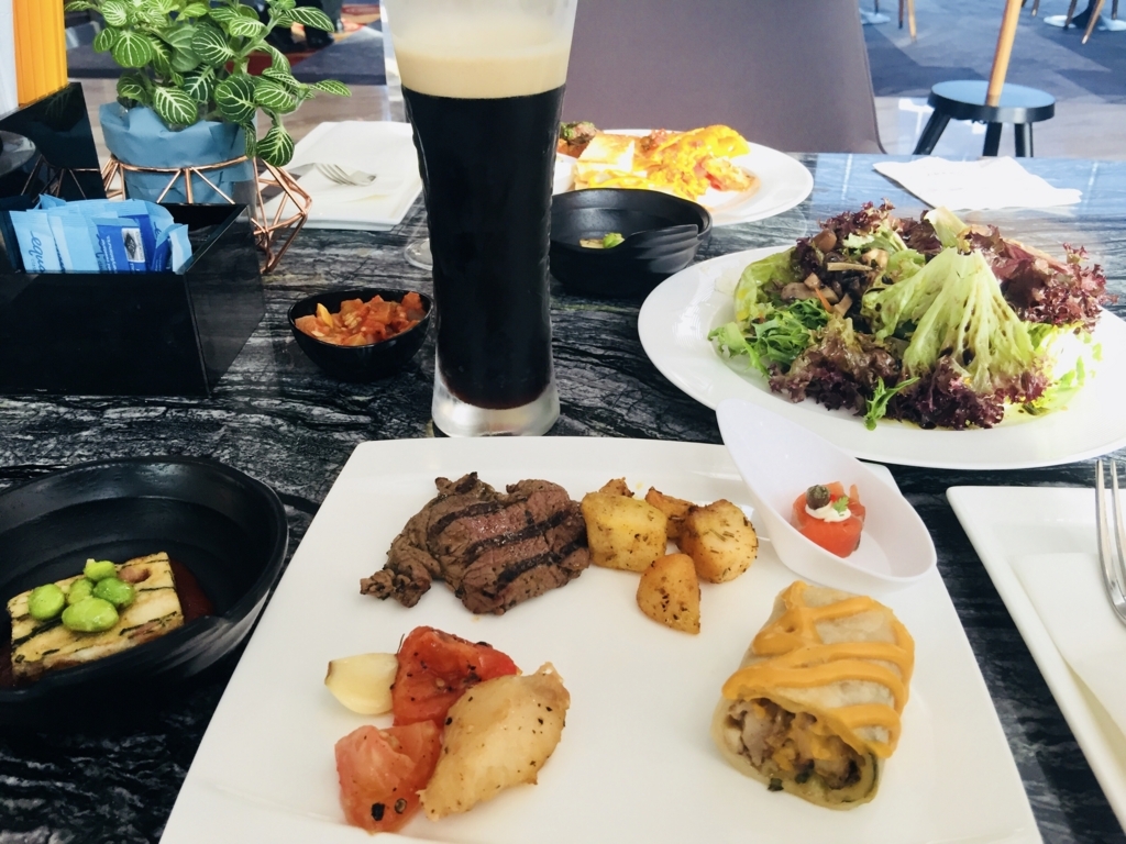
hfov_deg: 61.7
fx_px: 943
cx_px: 563
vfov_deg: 48.2
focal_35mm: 29
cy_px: 422
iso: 32
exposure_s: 1/33
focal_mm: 4.15
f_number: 2.2
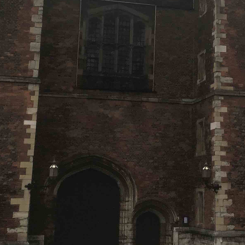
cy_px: 28
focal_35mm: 75
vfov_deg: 22.5
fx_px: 601
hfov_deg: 22.9
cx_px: 175
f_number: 2.4
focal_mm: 3.3
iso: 25
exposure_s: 1/212
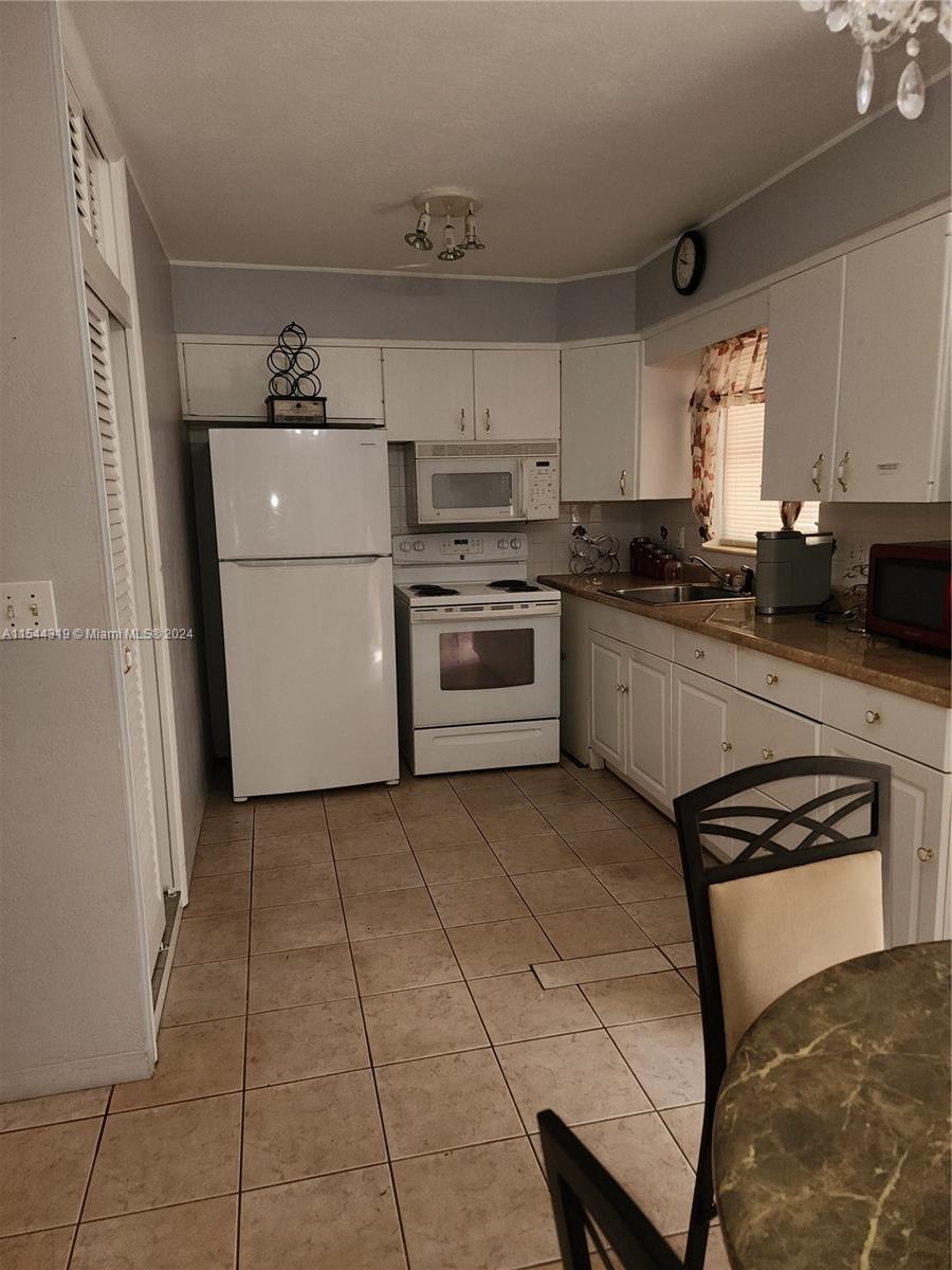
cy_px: 635
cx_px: 476
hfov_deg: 58.9
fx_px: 843
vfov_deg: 73.9
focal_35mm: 23
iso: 100
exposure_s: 1/30
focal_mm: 6.4
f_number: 1.8
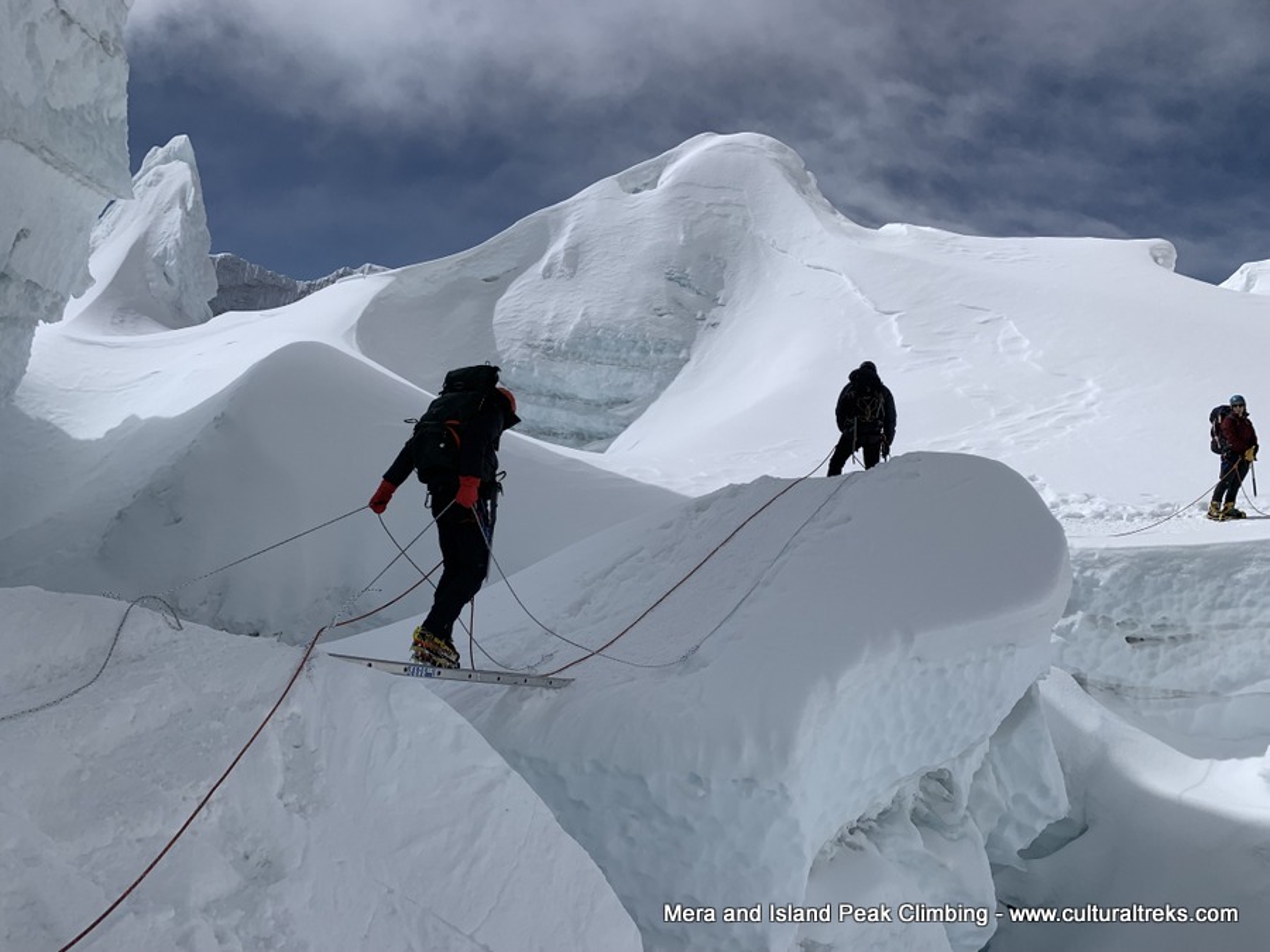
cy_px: 476
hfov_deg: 67.3
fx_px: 954
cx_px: 635
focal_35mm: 26
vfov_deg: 53.1
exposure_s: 1/11765
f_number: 1.8
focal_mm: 4.25
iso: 25
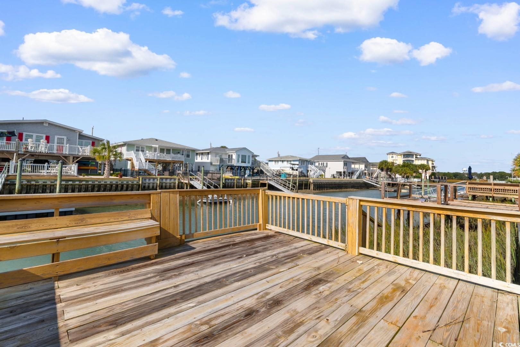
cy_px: 174
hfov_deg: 100.4
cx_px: 260
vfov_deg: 77.3
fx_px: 217
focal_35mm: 15
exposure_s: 1/400
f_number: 10
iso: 100
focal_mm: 10
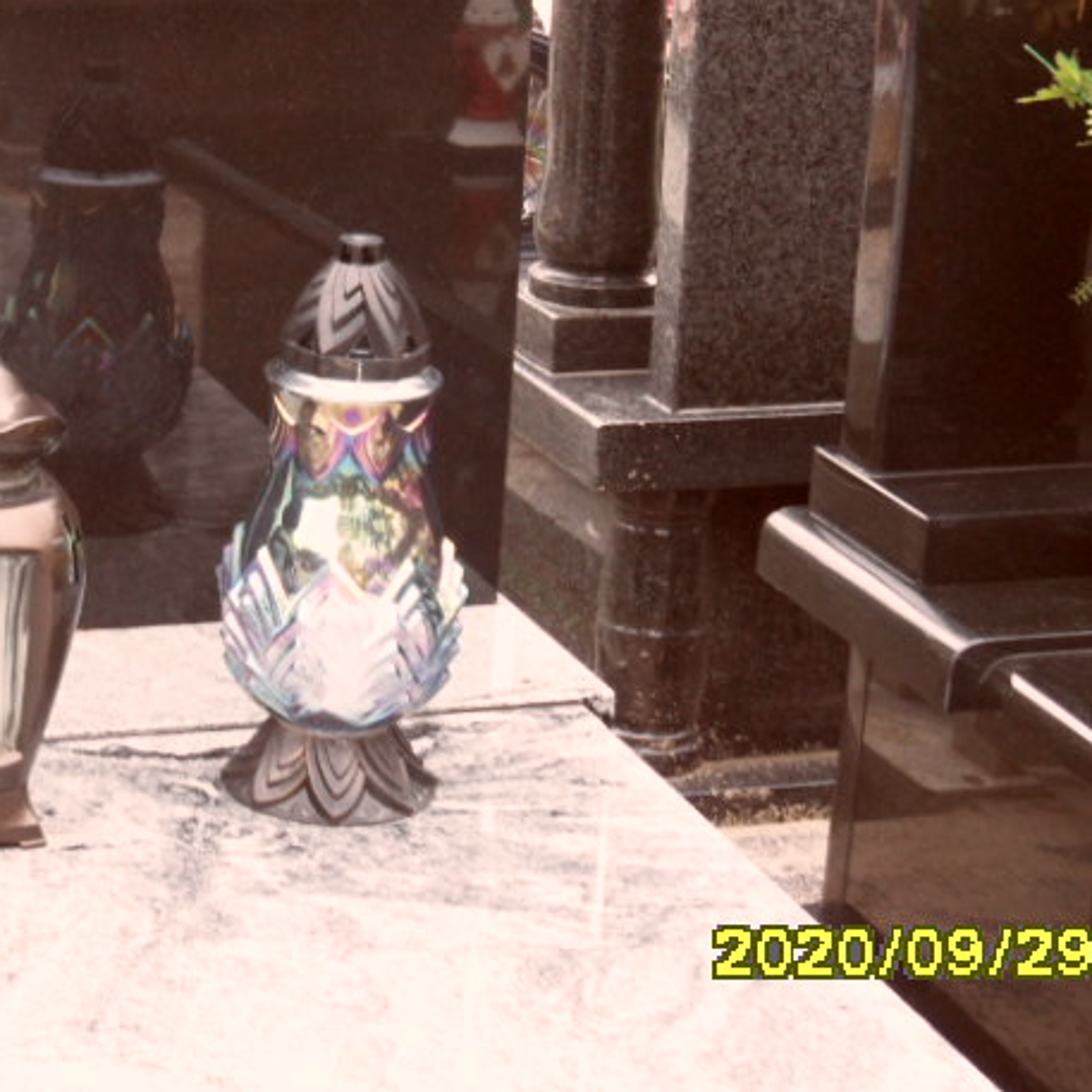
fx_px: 3533
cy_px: 225
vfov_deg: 17.4
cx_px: -14
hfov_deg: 17.2
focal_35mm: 99
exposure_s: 1/45
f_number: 3.8
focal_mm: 8.2
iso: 100
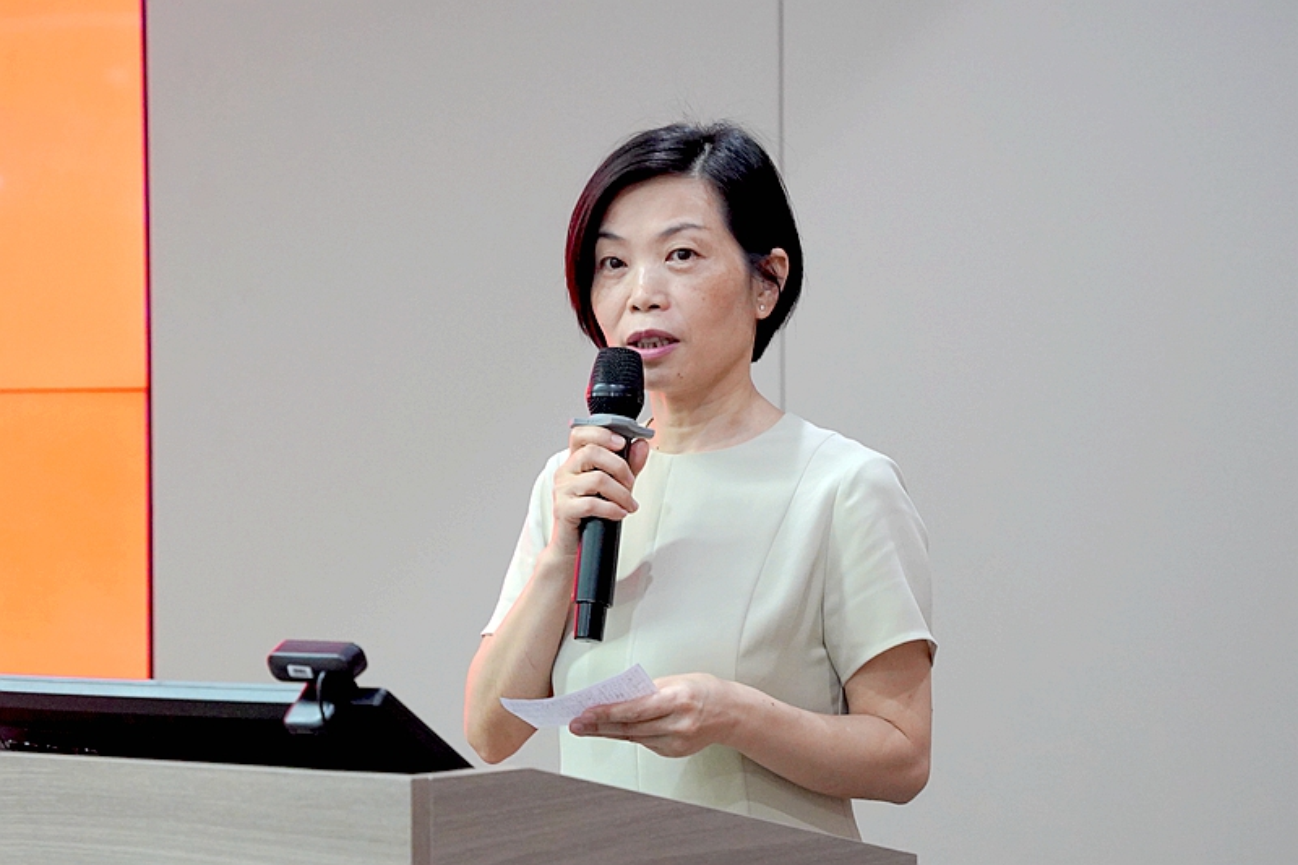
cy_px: 432
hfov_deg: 28.8
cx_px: 649
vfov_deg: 19.4
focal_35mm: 70
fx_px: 2523
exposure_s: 1/160
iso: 4000
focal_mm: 70
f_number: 4
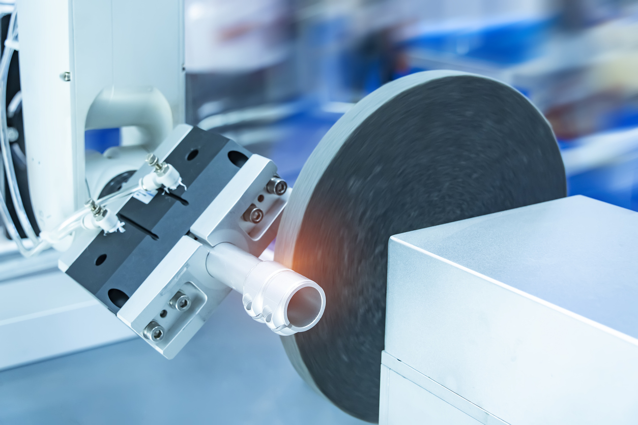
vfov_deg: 27.0
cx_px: 319
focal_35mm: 50
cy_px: 212
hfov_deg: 39.6
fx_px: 886
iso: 1250
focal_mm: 50
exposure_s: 1/200
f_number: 5.6
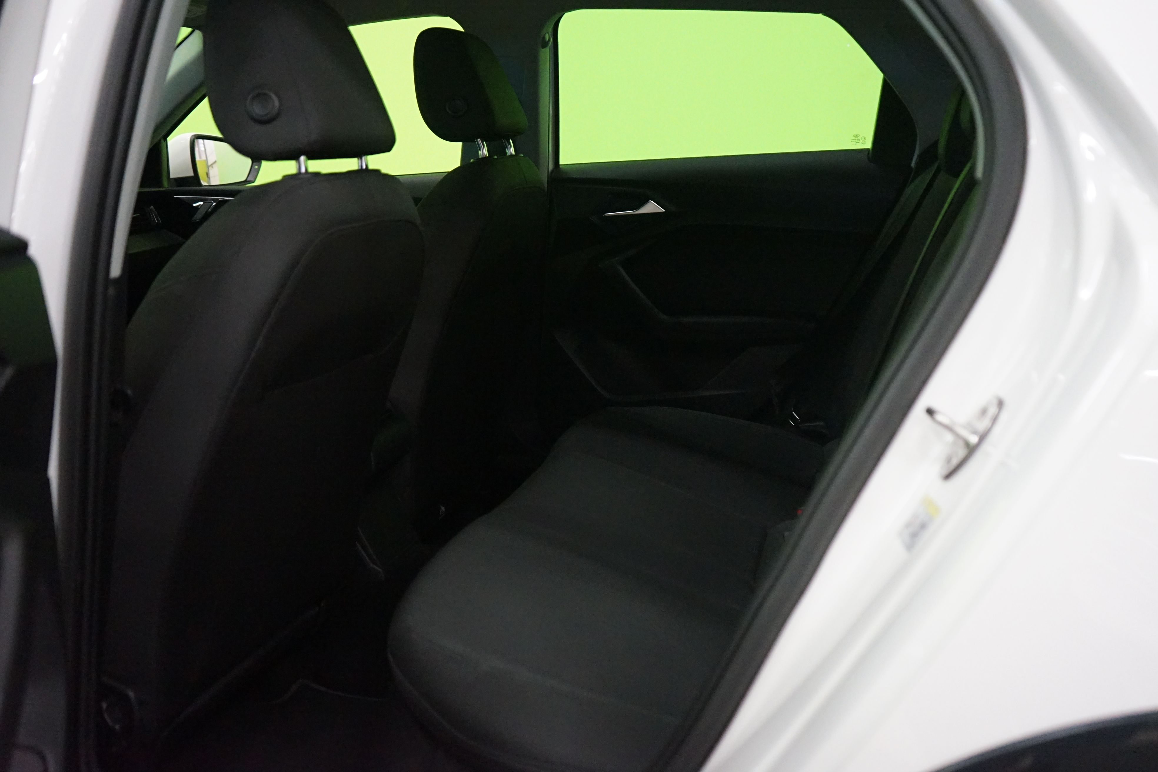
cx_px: 579
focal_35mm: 32
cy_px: 386
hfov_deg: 58.7
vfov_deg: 41.1
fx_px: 1029
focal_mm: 32
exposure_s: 1/60
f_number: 4
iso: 6400
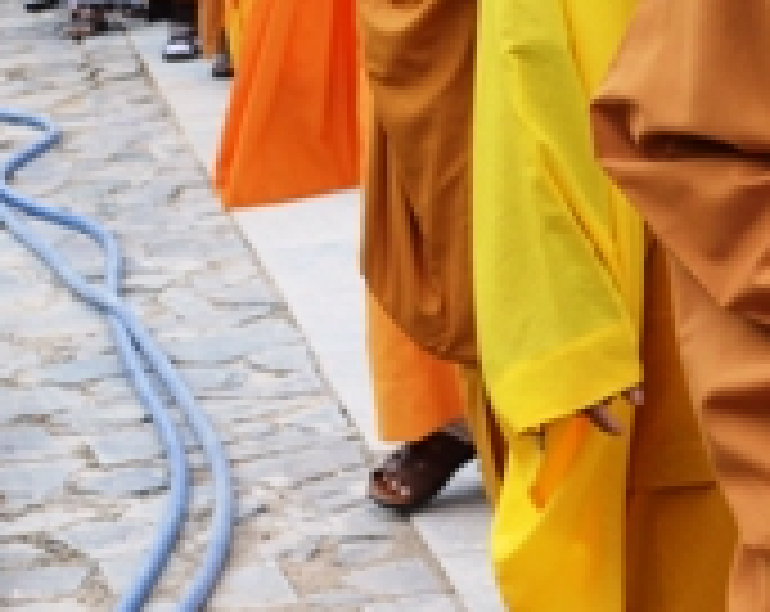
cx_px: 995
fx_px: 3843
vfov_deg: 9.1
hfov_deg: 11.2
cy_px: 22
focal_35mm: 169
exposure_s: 1/160
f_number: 6.3
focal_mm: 32
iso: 100
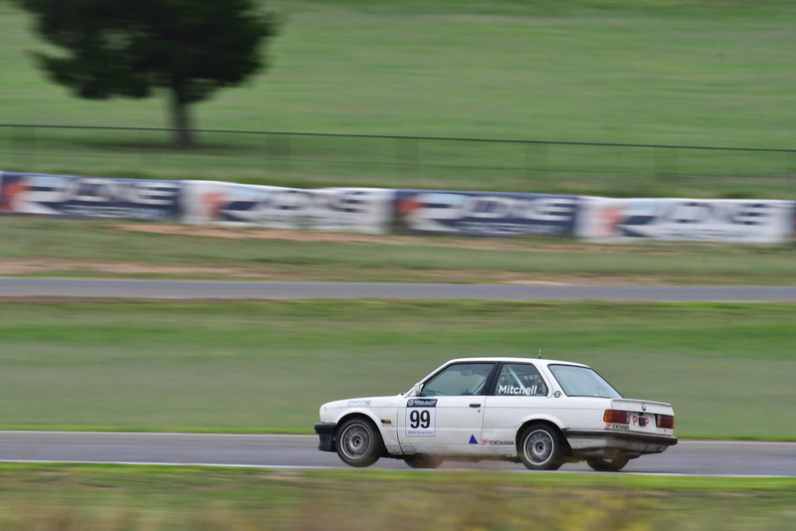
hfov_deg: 2.7
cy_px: 266
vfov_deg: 1.8
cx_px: 398
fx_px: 16588
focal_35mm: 750
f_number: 13
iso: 200
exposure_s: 1/100
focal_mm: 500
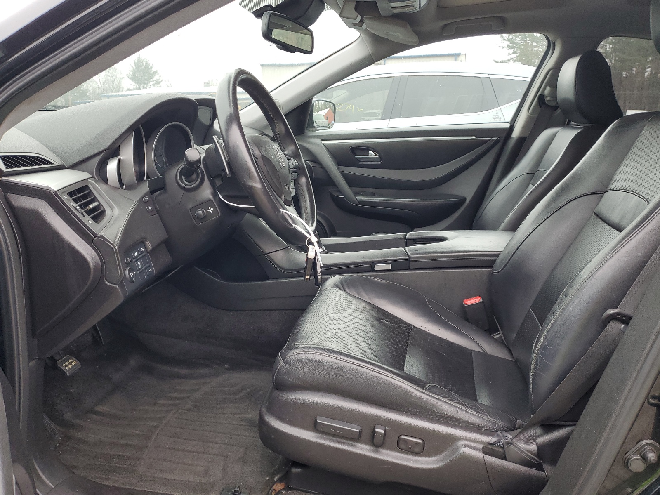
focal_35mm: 26
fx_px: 496
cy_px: 248
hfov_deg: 67.3
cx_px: 330
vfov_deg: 53.1
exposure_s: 1/60.2
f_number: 1.5
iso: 53
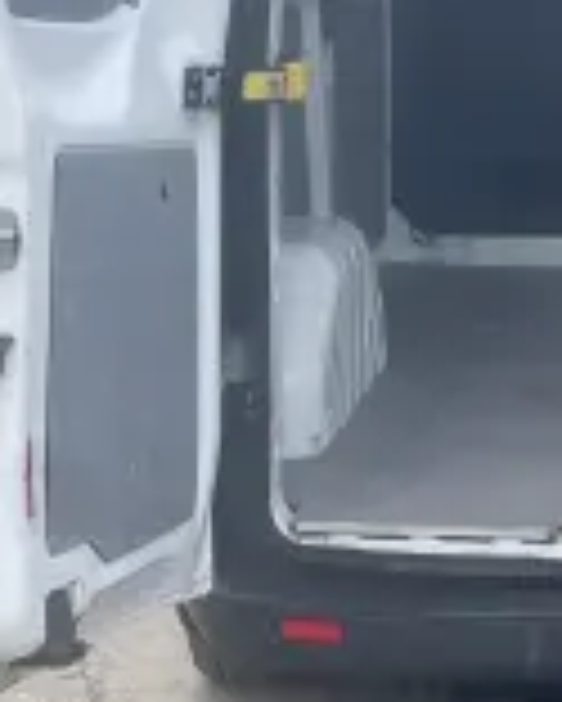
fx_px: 2430
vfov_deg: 16.3
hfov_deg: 12.8
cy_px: 153
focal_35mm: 117
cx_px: 697
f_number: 2
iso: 32
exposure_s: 1/615
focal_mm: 6
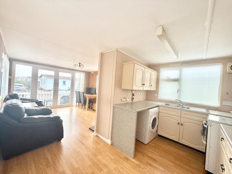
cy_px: 87
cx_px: 116
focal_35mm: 14
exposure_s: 1/99
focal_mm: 2.22
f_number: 2.2
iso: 100
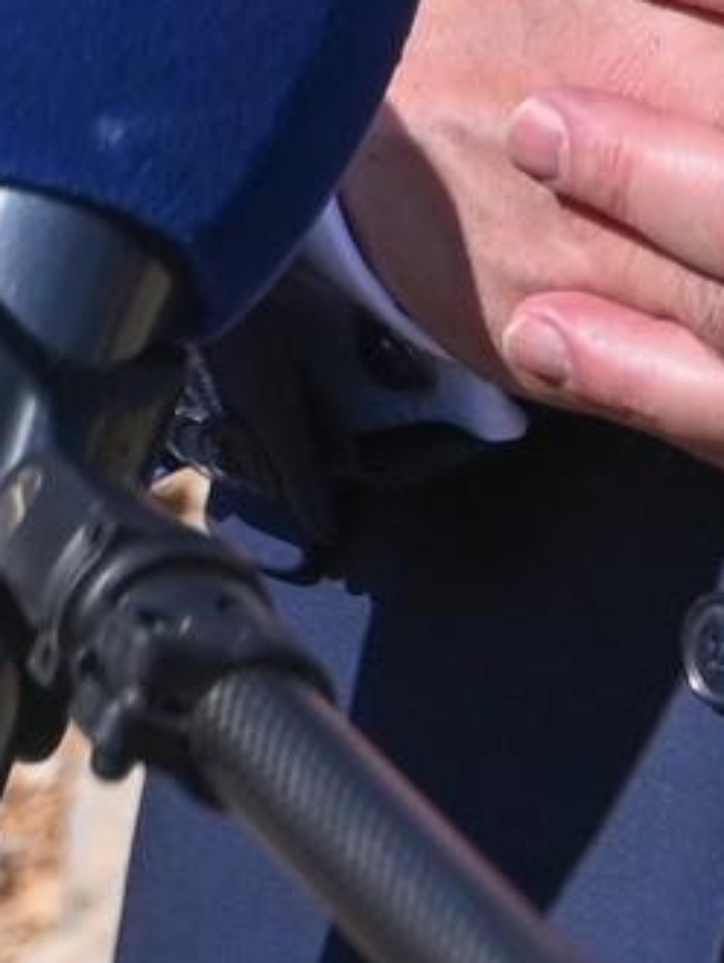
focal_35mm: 163
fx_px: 4540
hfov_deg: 9.0
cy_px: -1205
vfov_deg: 10.7
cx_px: 984
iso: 125
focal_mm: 35
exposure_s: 1/1000
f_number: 5.6
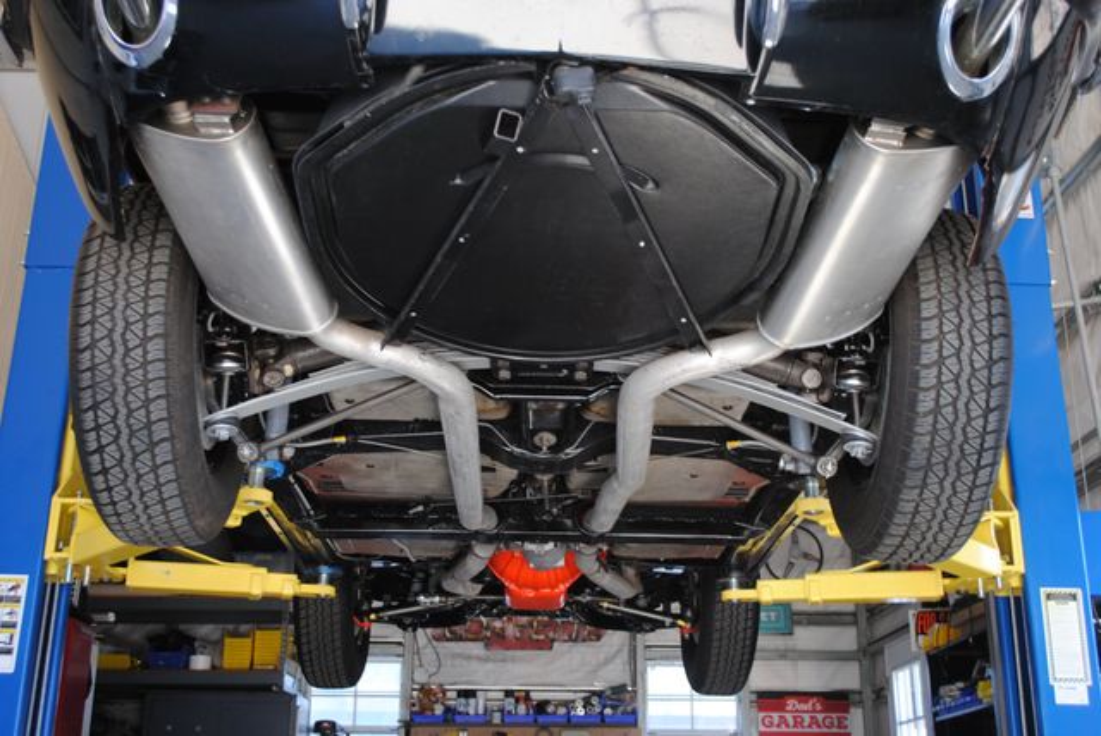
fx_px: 1286
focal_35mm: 42
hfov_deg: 46.4
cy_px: 368
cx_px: 550
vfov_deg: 32.0
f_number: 4.5
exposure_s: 1/30
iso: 200
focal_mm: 28
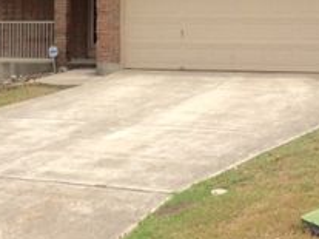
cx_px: 146
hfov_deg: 27.8
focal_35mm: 70
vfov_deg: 20.5
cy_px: 16
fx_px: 645
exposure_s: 1/2415
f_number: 2.2
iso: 32
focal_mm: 4.15
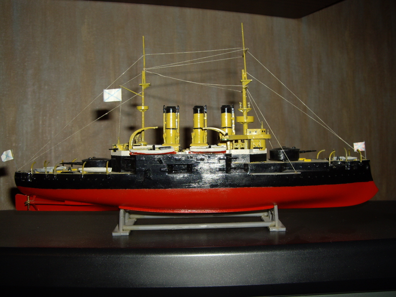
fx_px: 435
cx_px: 198
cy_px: 148
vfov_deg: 37.7
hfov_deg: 49.0
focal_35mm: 38
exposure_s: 1/40
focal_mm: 6.2
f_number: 4.3
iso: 50
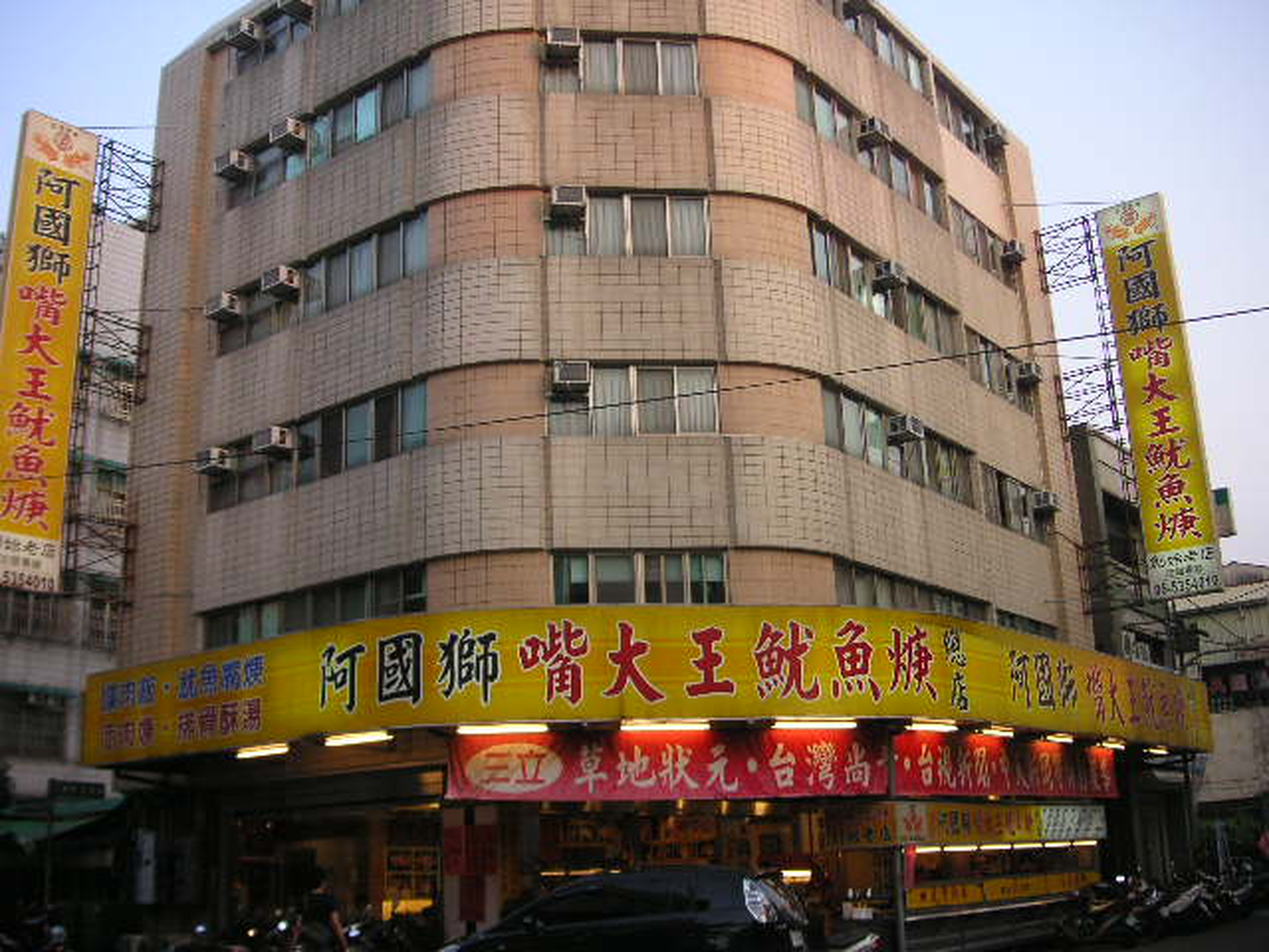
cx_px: 634
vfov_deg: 38.7
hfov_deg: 50.1
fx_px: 1356
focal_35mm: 37
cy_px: 476
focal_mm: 6.1
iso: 50
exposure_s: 1/90
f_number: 2.8
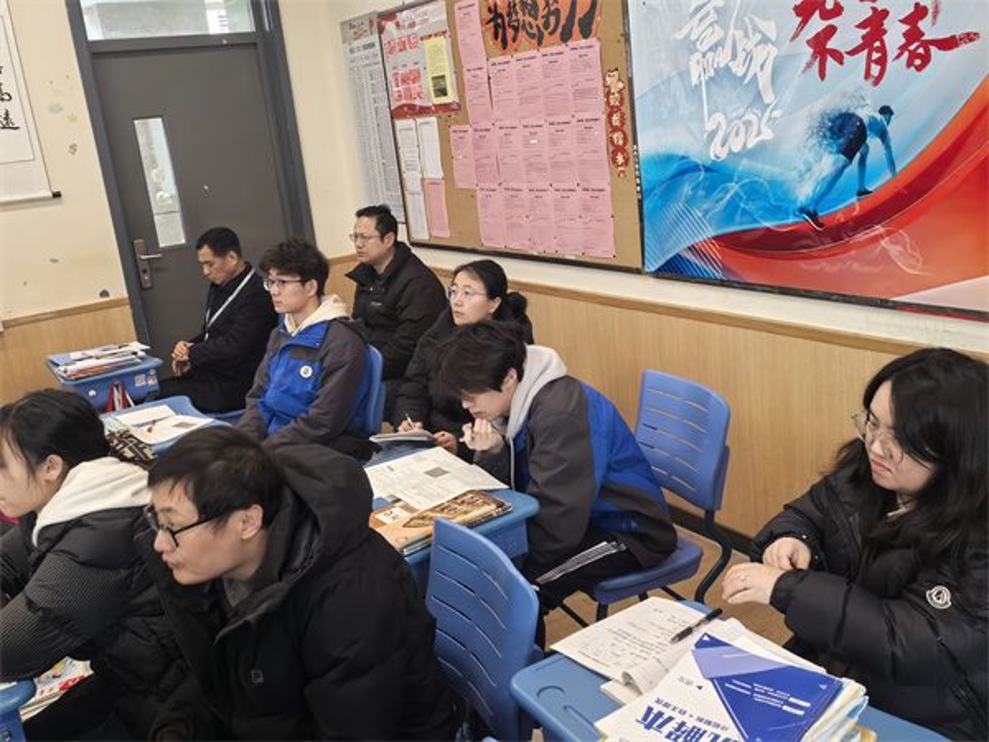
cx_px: 494
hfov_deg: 54.0
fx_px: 971
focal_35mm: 34
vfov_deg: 41.8
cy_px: 371
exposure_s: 1/100
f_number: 4
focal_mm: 5.75
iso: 500
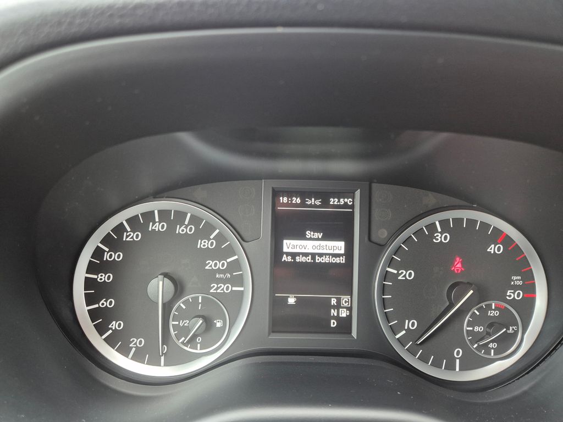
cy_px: 211
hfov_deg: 73.9
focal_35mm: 23
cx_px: 282
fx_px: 374
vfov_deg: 58.9
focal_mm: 5.4
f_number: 1.8
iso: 400
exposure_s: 1/100
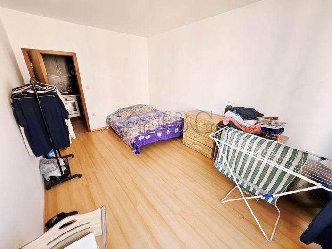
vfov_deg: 89.9
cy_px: 124
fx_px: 125
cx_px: 166
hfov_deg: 106.2
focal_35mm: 13
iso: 80
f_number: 2.2
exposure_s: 1/50
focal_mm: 1.7
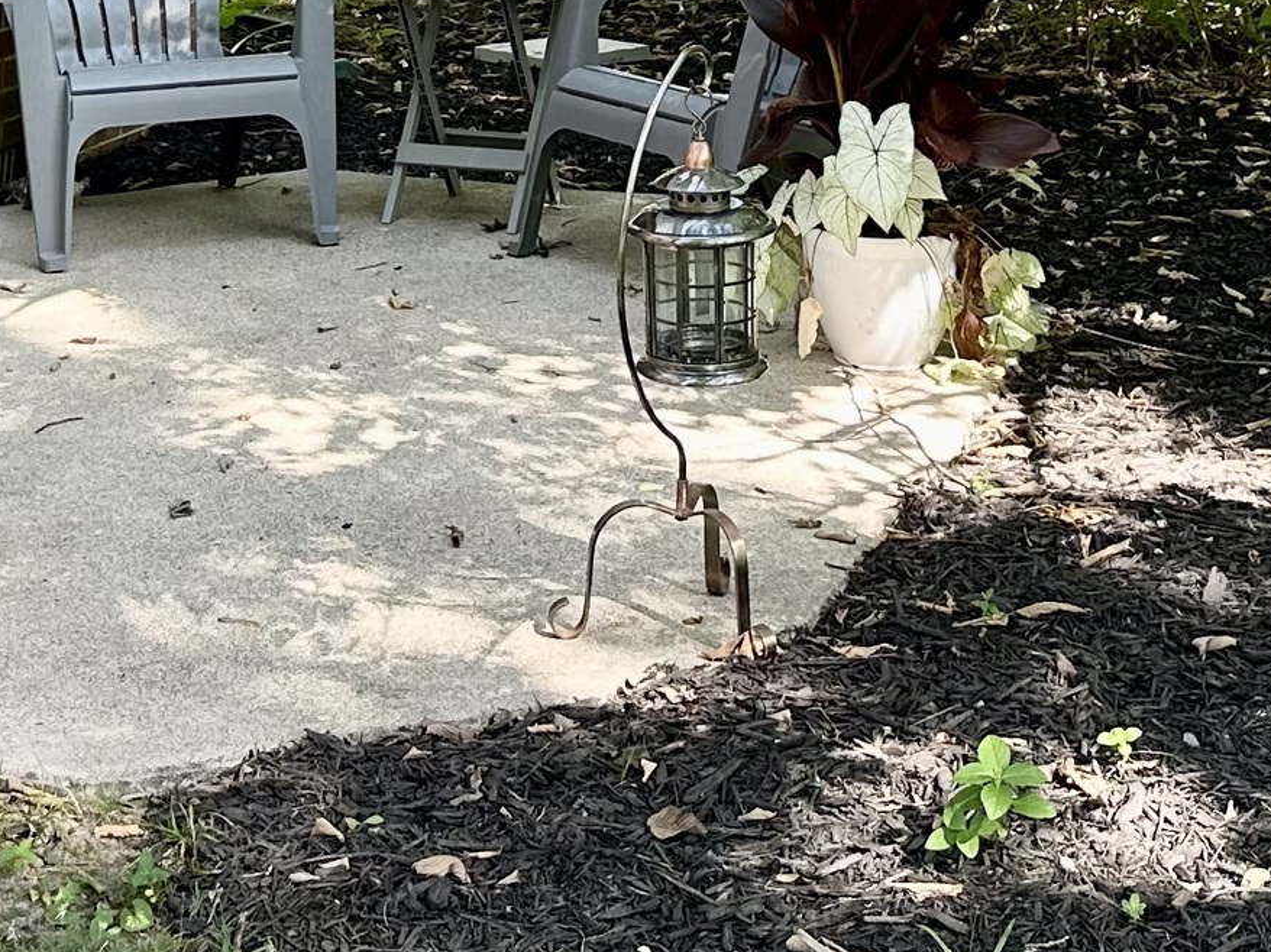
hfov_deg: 23.3
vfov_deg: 16.1
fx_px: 3083
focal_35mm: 84
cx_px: 621
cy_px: -469
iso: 80
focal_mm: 6.86
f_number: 1.78
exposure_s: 1/173
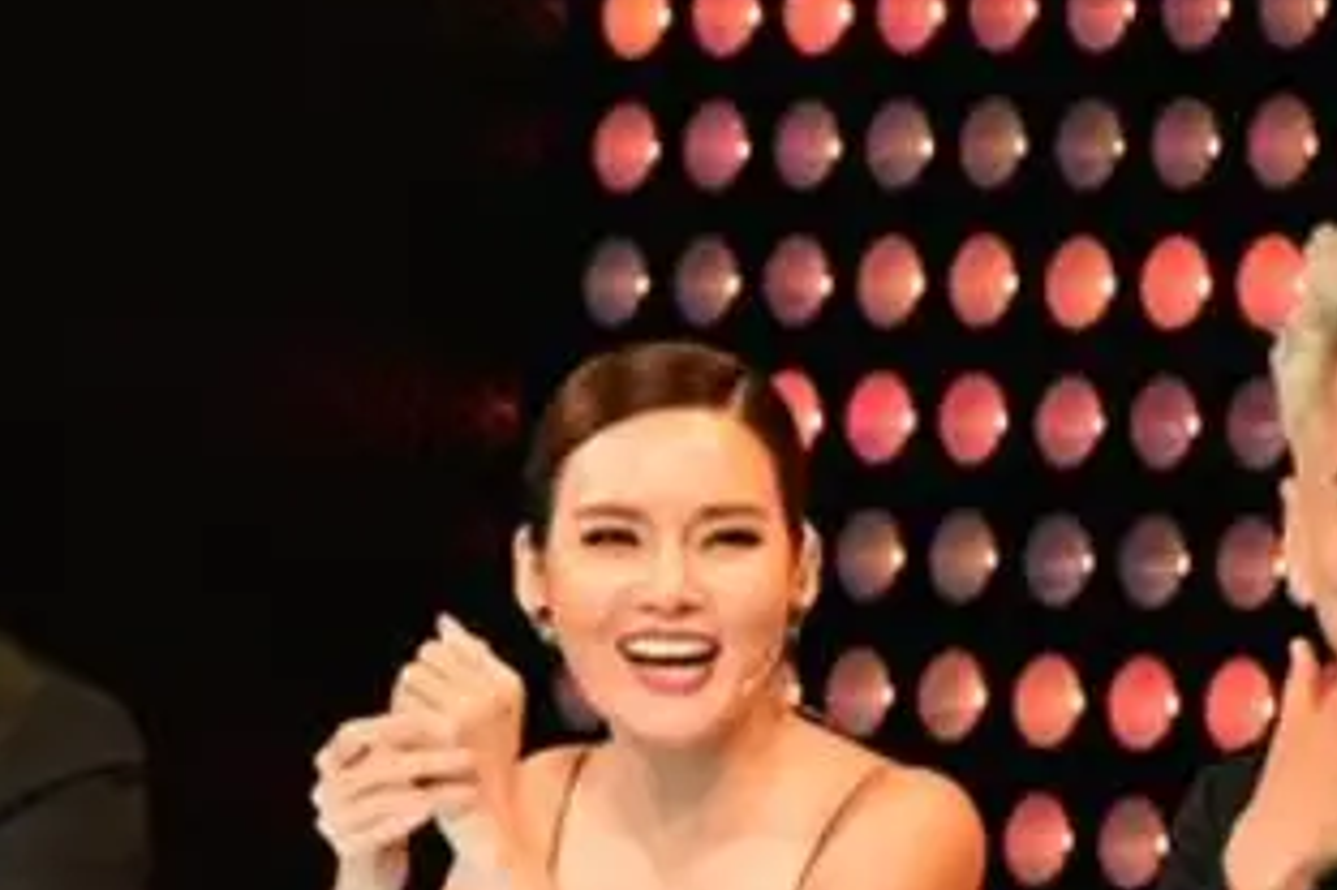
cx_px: 503
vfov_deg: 3.1
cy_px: 681
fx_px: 16220
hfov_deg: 4.7
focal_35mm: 437
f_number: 5.6
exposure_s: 1/200
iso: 6400
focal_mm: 116
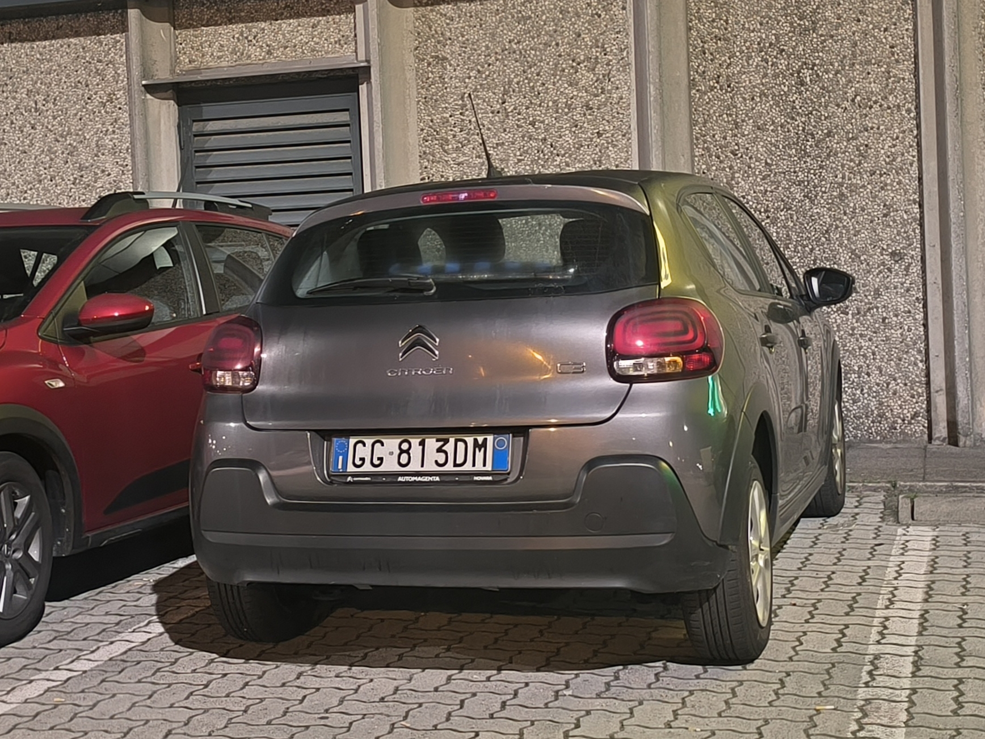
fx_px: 654
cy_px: 370
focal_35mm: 23
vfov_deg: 58.9
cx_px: 492
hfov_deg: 73.9
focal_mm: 6.14
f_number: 1.65
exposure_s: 1/9.09
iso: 5000
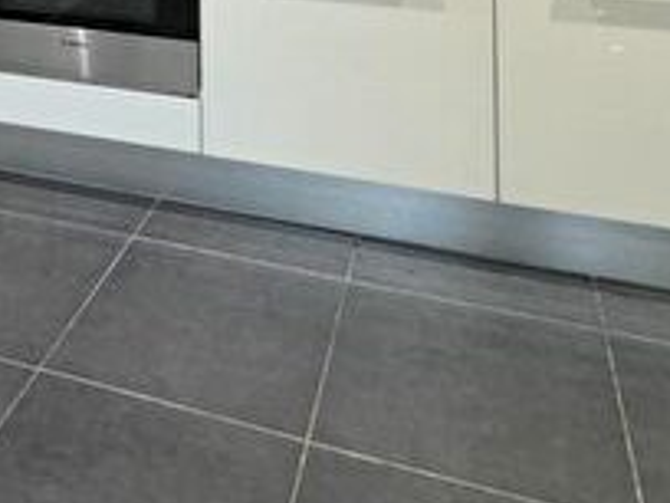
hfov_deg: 38.0
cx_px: 118
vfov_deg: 23.7
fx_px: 929
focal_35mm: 48
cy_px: -265
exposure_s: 1/50
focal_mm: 2.22
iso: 320
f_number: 2.2
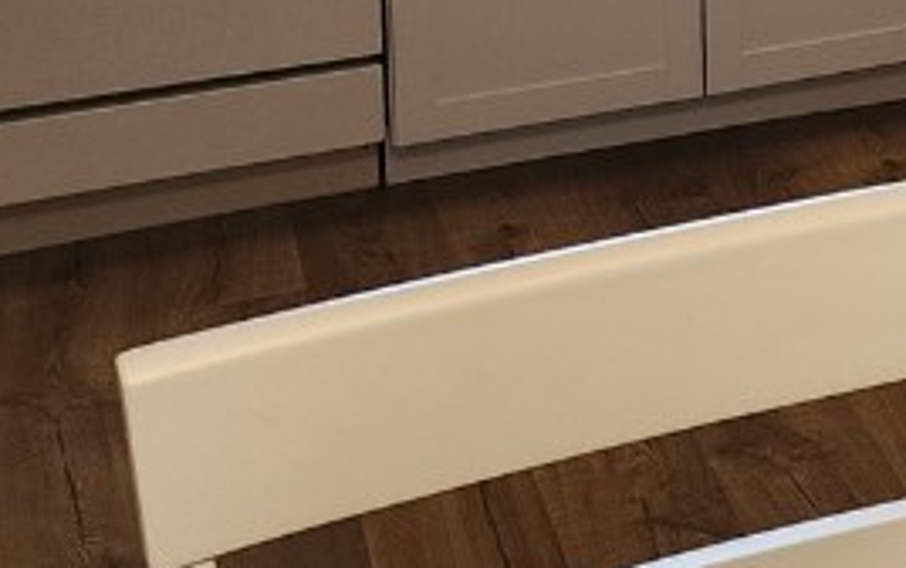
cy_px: -480
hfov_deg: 20.7
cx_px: 1119
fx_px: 2298
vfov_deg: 12.7
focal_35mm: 93
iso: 160
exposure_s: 1/120
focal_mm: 6.4
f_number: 1.8
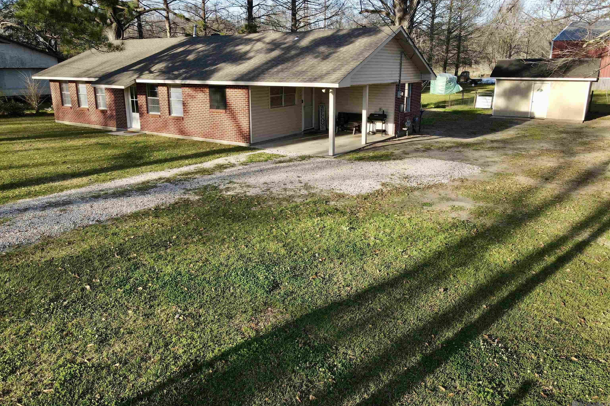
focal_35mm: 25
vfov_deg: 51.2
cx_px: 305
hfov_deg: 71.5
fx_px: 424
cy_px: 178
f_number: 2.8
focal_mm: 4.5
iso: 100
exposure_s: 1/240
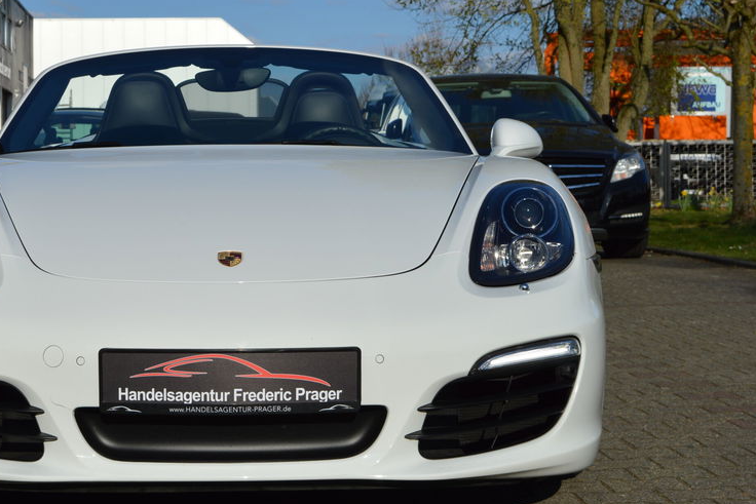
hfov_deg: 26.8
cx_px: 232
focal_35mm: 75
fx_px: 1575
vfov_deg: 18.2
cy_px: 240
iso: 100
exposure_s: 1/400
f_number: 10
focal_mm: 36
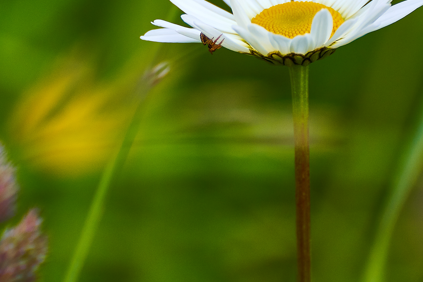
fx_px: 8423
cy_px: 38
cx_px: 195
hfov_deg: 2.9
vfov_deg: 1.9
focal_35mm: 717
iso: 200
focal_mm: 270
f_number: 8
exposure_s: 1/500
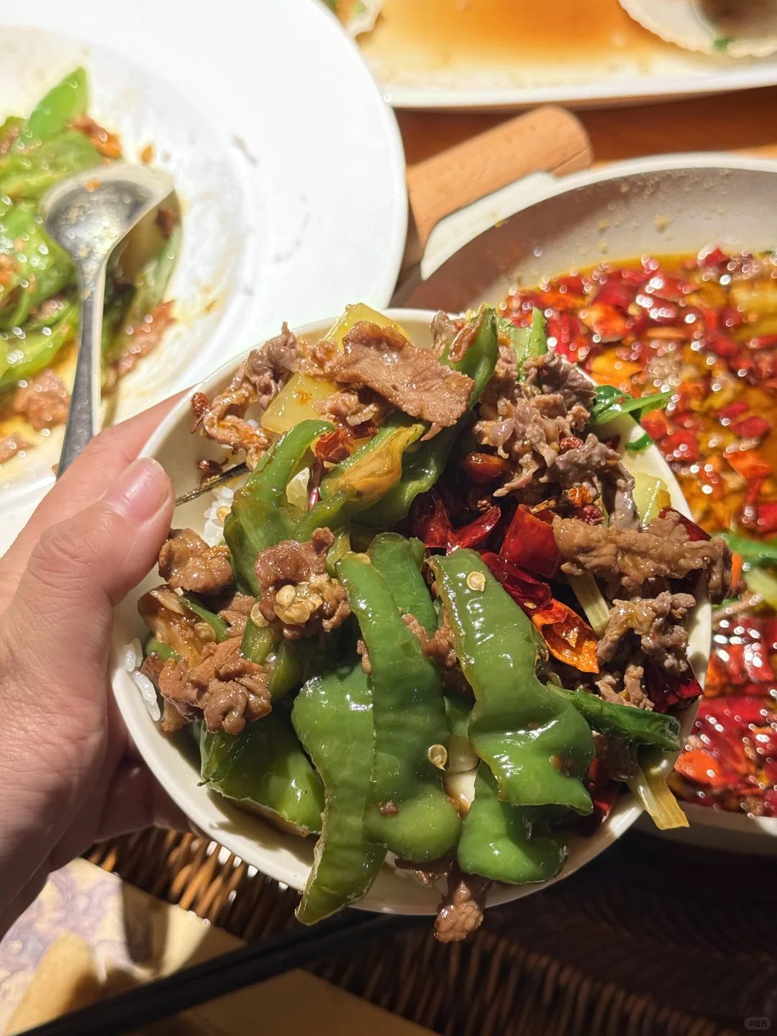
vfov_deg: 39.7
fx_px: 1437
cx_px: 388
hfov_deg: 30.3
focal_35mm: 48
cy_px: 518
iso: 400
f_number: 1.78
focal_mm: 6.76
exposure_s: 1/33
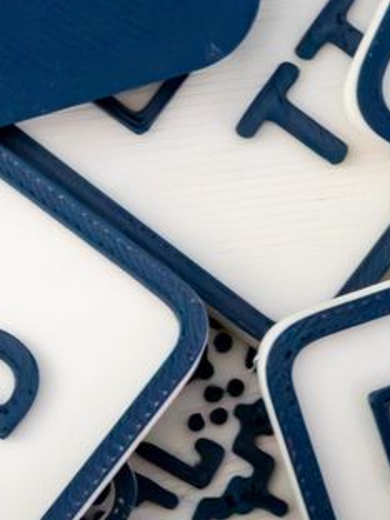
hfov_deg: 3.5
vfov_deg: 4.7
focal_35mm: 416
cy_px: -113
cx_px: -377
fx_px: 6249
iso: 12800
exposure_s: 1/10
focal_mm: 90
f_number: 16
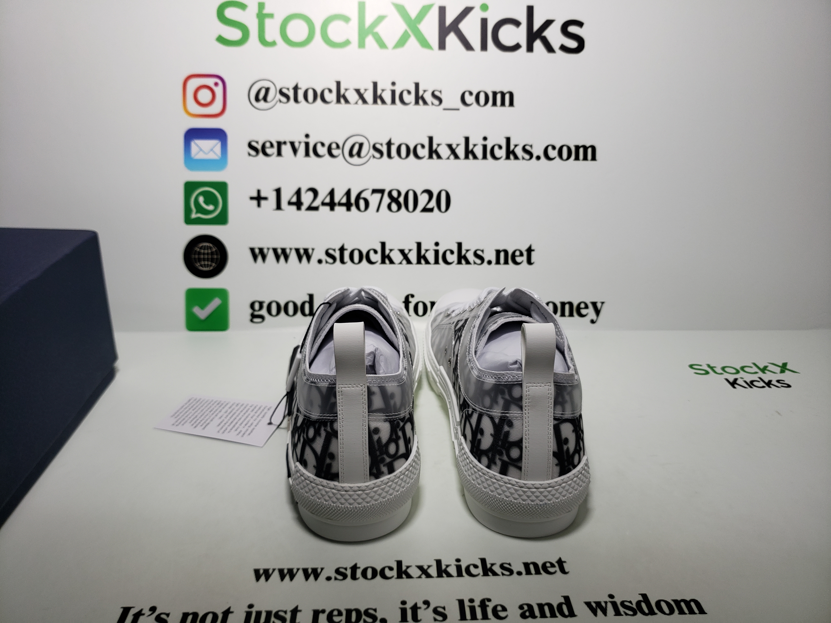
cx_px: 416
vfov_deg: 53.1
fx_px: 624
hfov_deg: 67.3
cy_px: 312
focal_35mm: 26
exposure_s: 1/560
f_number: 1.5
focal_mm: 4.3
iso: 50
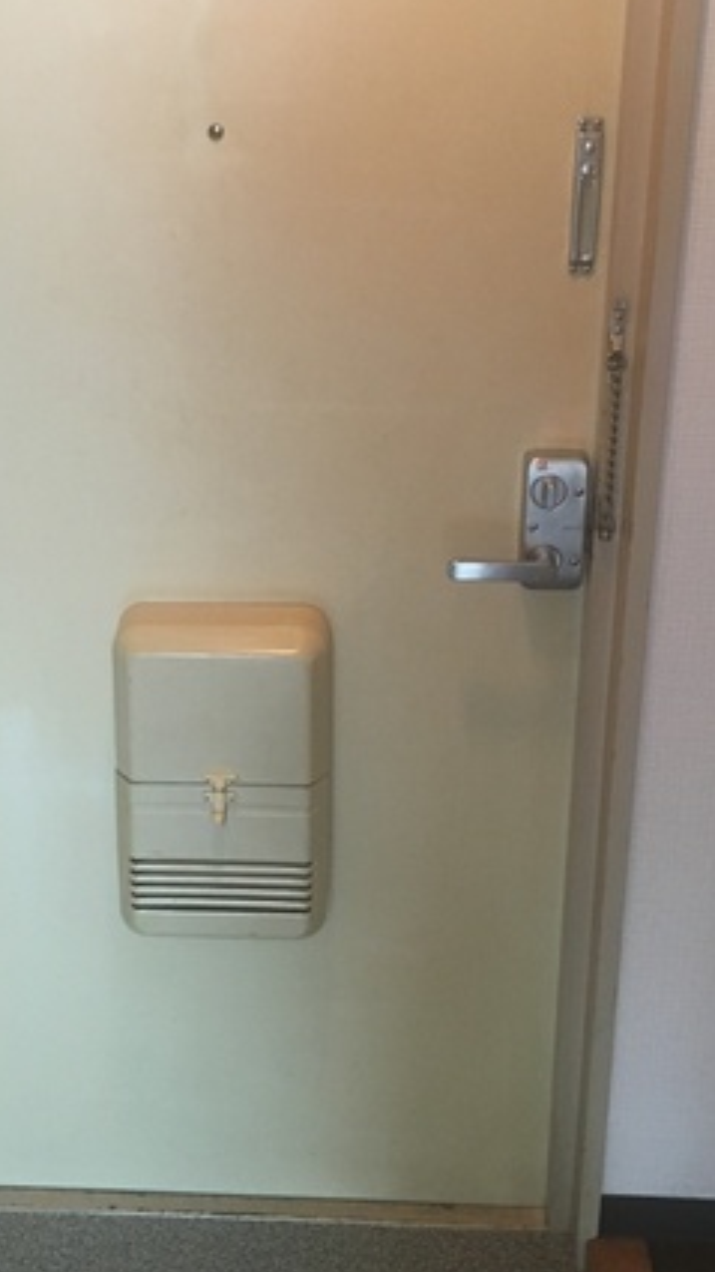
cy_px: 548
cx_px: 196
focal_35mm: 52
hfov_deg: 22.9
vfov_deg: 39.8
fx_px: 1753
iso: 125
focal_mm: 4.15
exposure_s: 1/30
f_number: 2.2
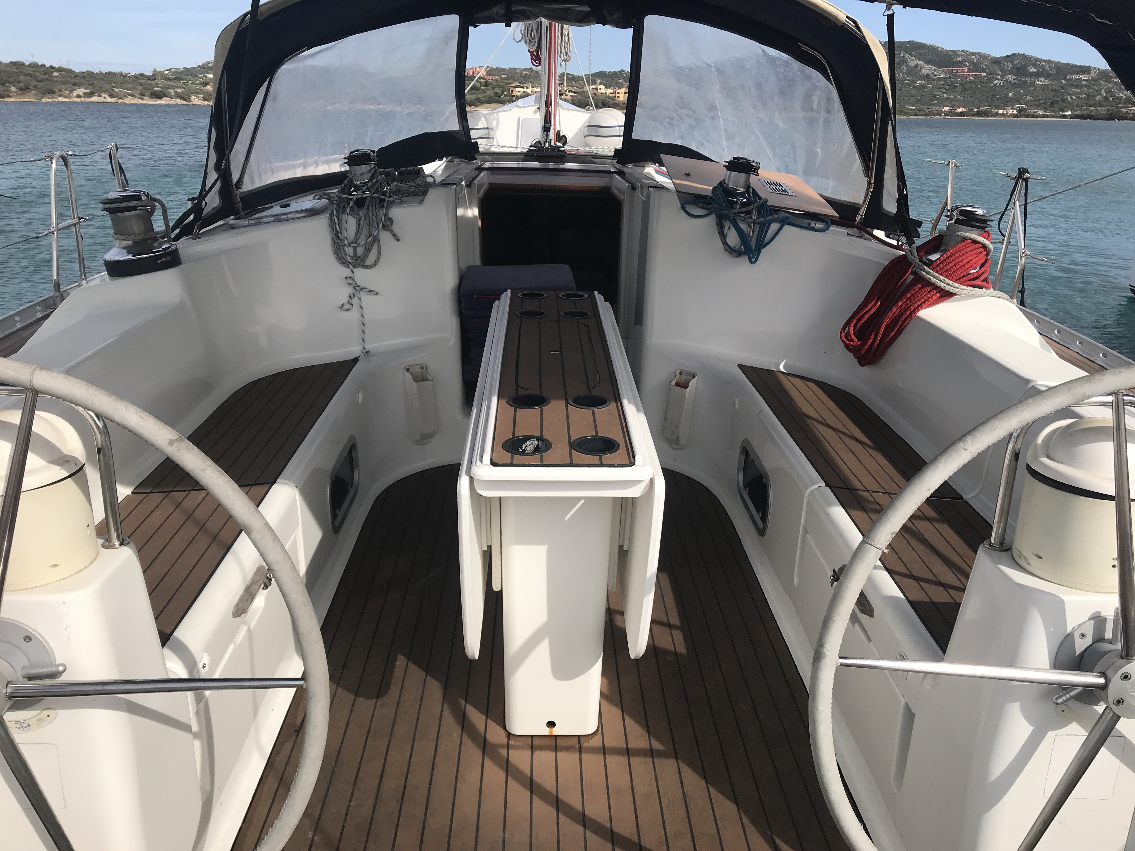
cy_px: 426
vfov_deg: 49.7
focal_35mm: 28
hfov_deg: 63.4
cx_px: 568
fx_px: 918
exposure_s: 1/2519
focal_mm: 3.99
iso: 20
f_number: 1.8
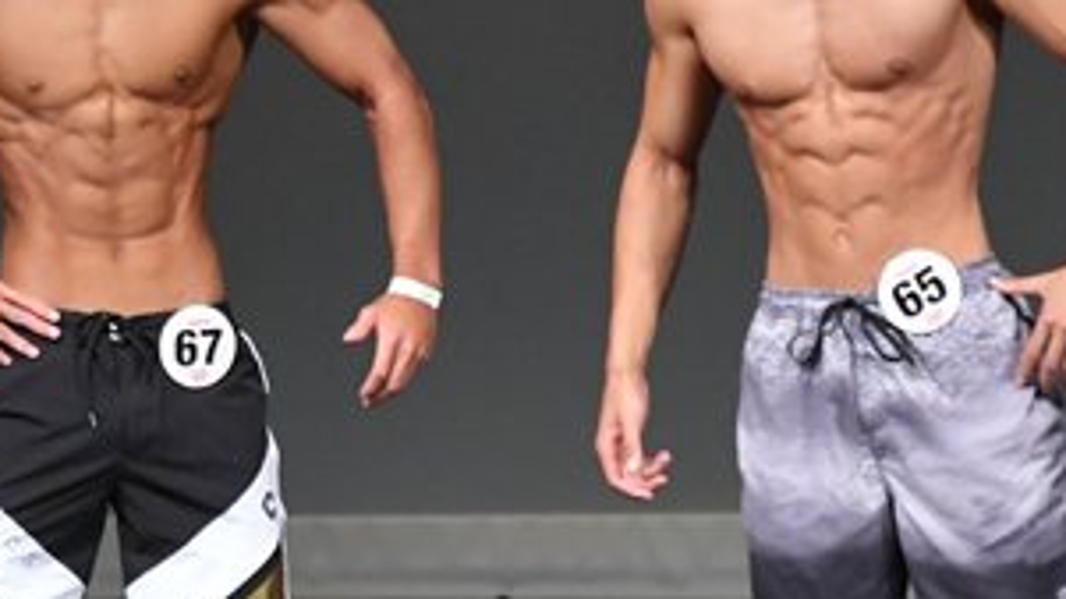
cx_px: 16
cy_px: 401
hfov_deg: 2.7
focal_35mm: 808
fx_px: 22829
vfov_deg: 1.5
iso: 4000
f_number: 5.6
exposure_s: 1/400
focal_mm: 200
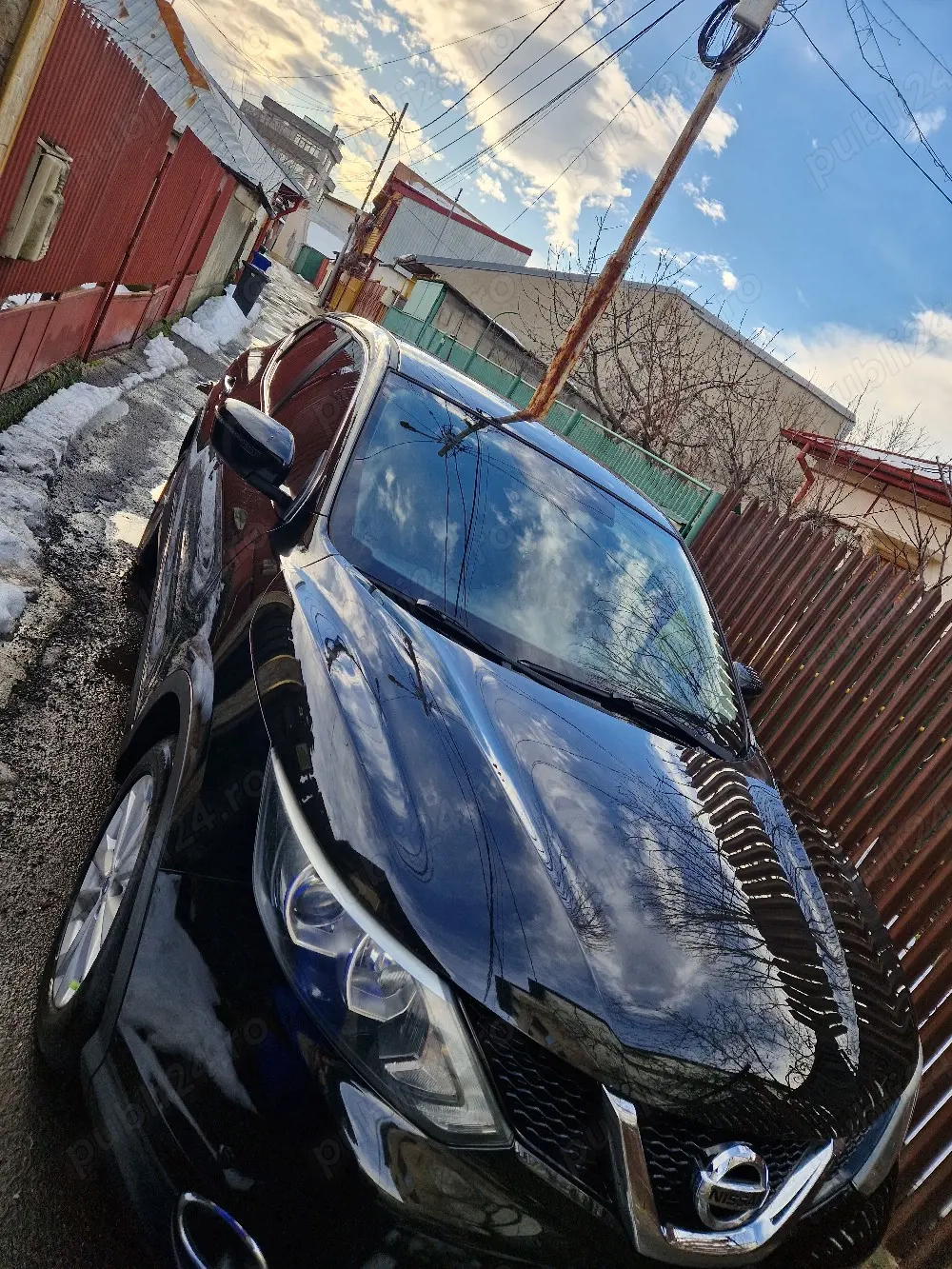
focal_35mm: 23
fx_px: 843
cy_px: 634
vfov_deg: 73.9
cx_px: 476
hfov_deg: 58.9
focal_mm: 5.4
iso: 50
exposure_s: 1/556
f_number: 1.8
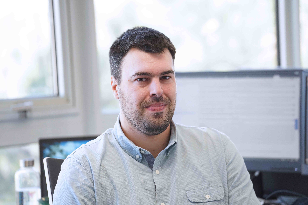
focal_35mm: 192
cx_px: 154
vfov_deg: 7.2
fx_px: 1643
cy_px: 102
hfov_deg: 10.7
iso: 2000
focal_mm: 192
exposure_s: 1/250
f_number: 4
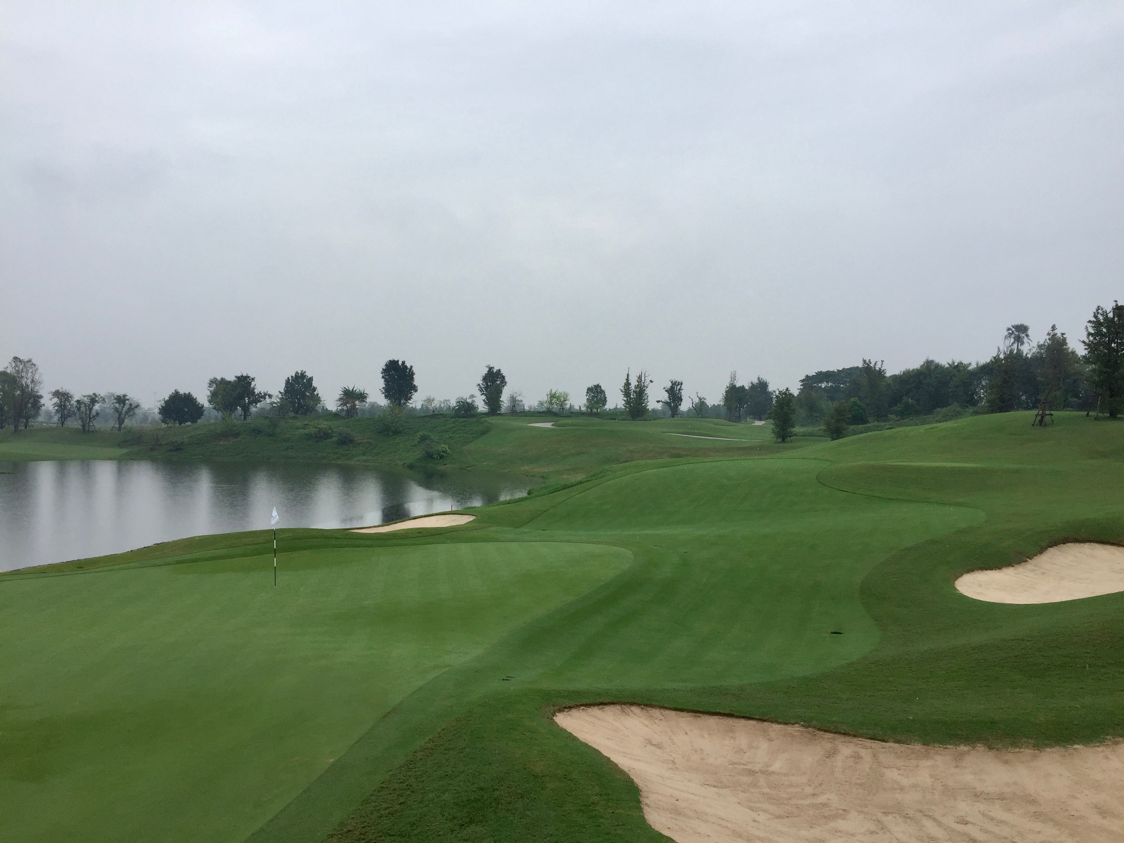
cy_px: 422
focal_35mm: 29
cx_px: 562
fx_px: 942
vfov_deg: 48.2
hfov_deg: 61.7
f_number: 2.2
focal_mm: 4.15
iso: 32
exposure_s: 1/1236
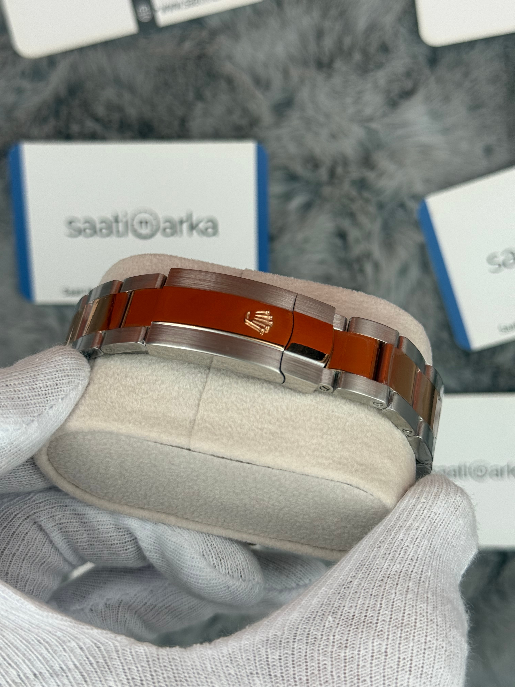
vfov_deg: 39.7
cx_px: 258
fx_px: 952
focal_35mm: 48
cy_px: 344
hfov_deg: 30.3
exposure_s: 1/951
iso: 64
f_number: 1.78
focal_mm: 6.76
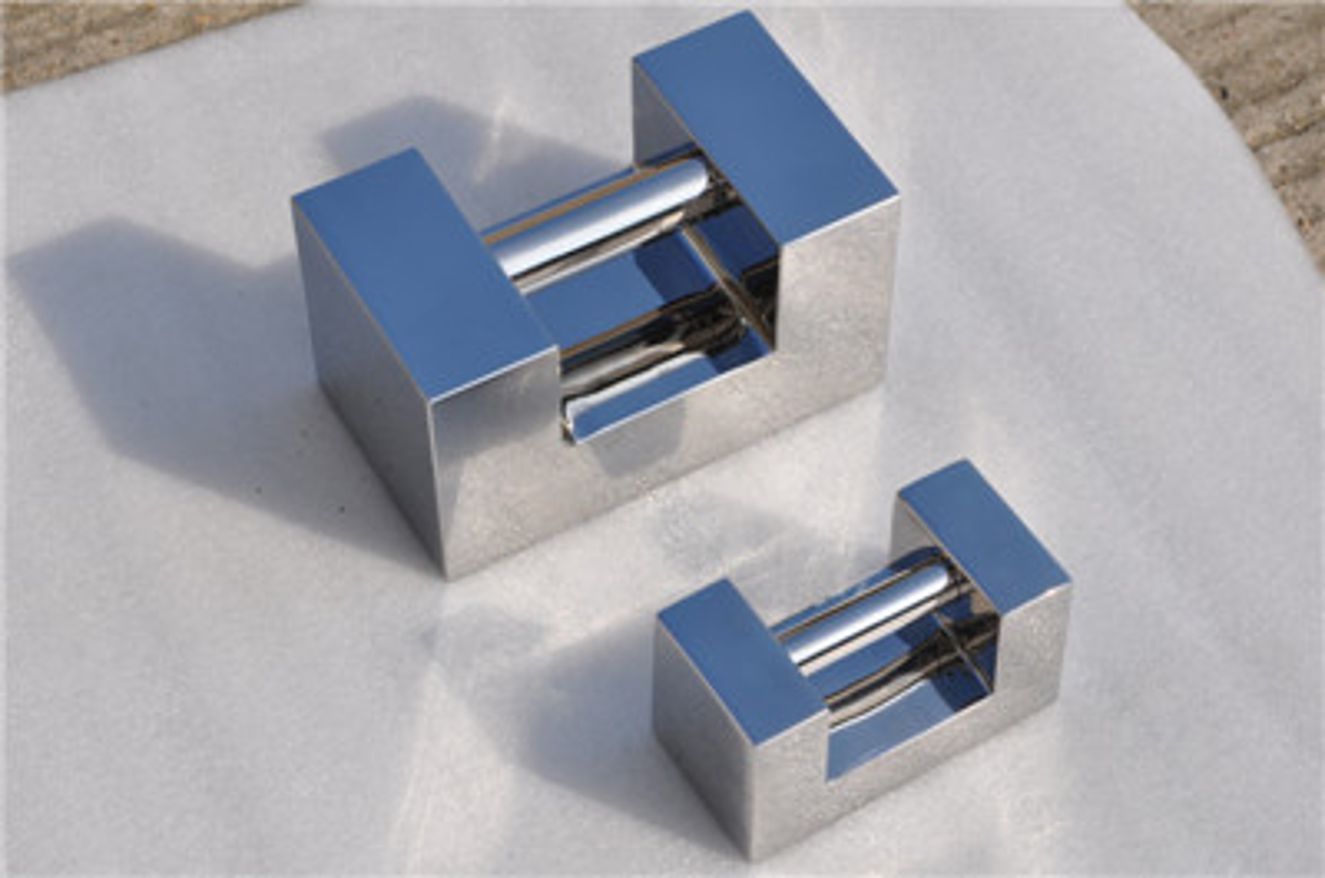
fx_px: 3196
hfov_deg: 23.4
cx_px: 662
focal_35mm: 87
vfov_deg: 15.6
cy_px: 439
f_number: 10
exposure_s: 1/400
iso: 200
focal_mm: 58
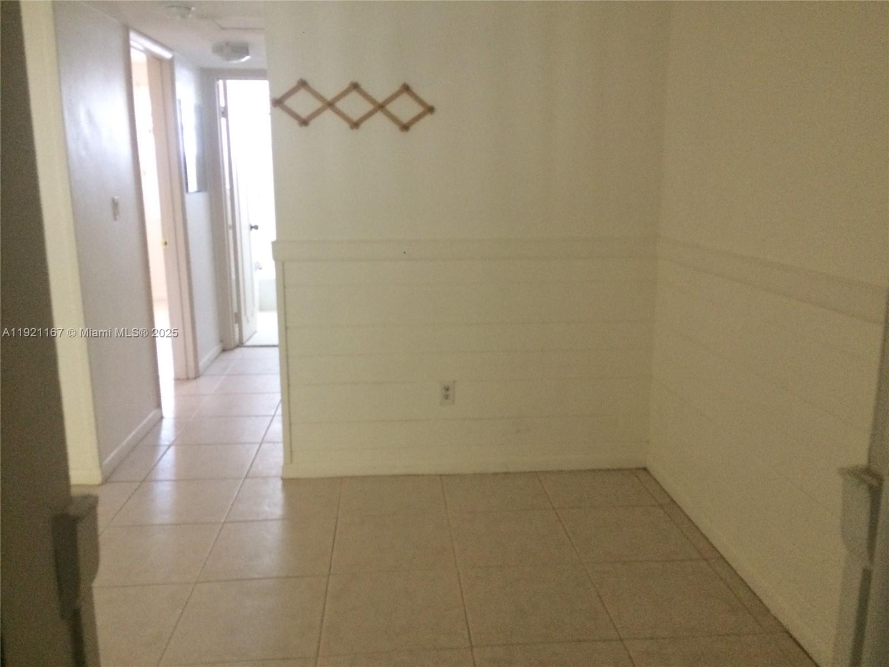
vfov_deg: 48.2
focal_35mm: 29
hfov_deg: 61.7
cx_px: 444
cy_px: 334
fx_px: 745
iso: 320
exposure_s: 1/24
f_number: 2.2
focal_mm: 4.15
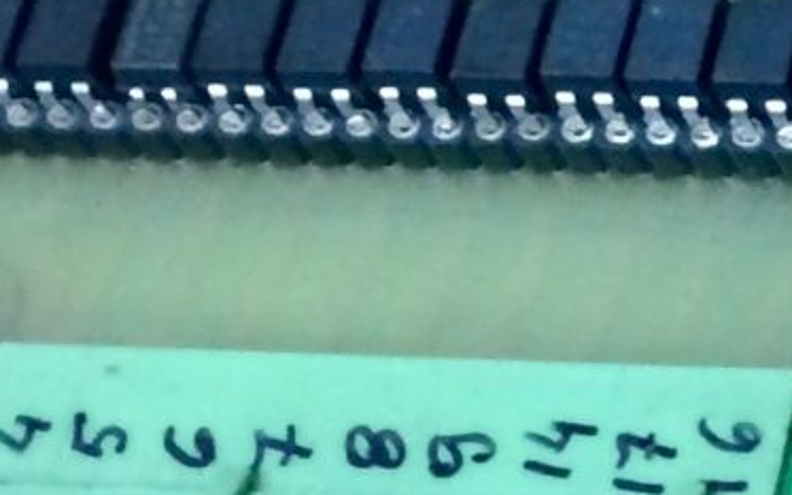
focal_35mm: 211
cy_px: 429
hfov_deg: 8.9
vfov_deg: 6.2
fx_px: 4554
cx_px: 1977
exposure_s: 1/33
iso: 200
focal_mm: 4.15
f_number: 2.2
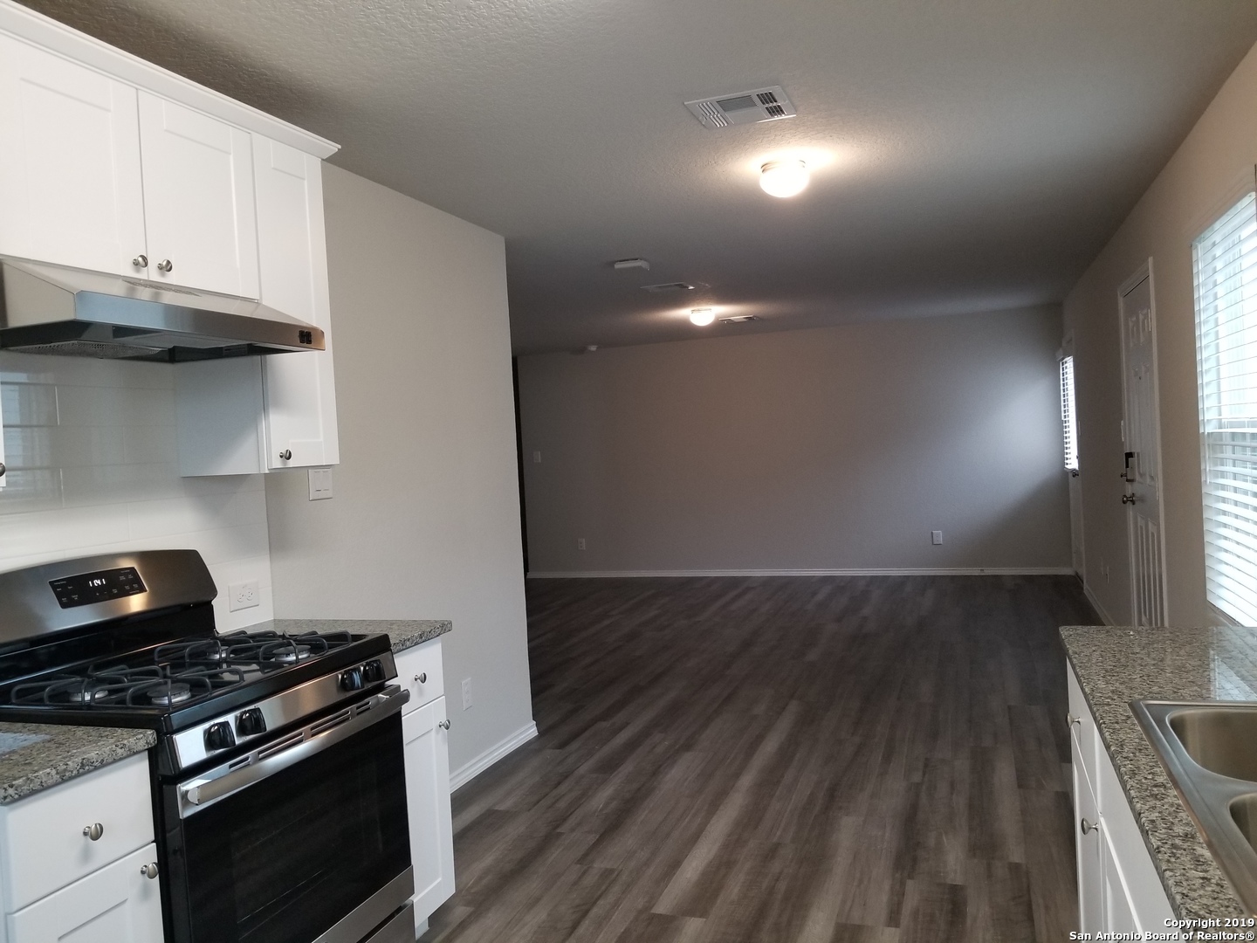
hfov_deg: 67.3
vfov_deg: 53.1
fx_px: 944
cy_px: 472
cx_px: 628
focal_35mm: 26
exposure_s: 1/40
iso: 160
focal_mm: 4.3
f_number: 1.7
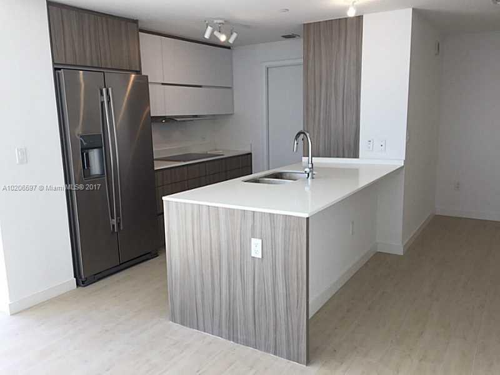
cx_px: 250
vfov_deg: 48.2
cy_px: 188
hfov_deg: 61.7
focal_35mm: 29
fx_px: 419
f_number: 2.2
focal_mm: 4.15
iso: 32
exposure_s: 1/120
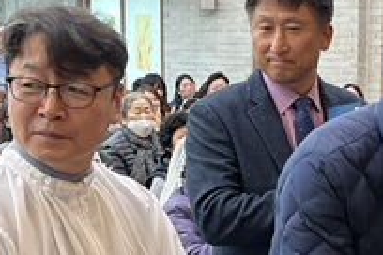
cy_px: 249
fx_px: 1128
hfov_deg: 19.0
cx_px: 340
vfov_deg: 12.8
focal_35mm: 106
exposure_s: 1/60
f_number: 1.6
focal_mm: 5.1
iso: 125
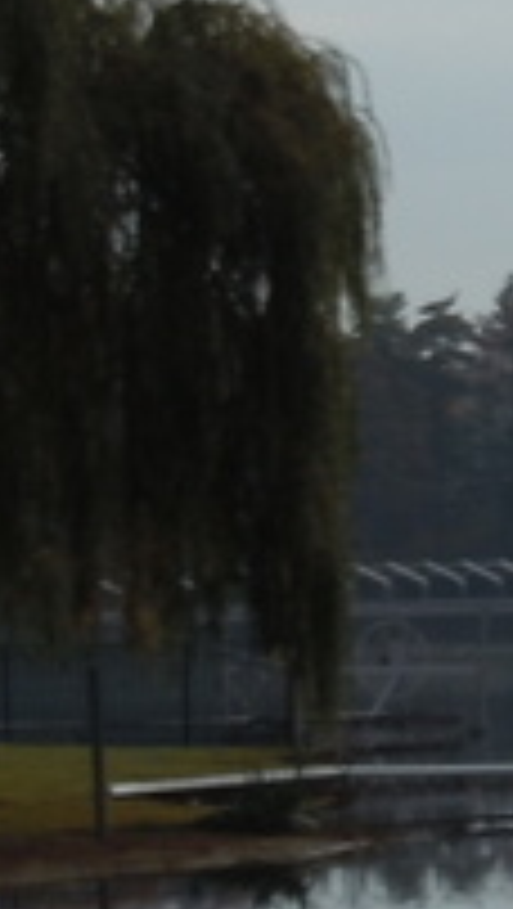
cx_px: 1670
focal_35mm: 440
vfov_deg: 4.9
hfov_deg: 2.7
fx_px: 10614
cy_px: 392
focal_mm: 18.3
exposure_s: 1/640
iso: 100
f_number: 5.4
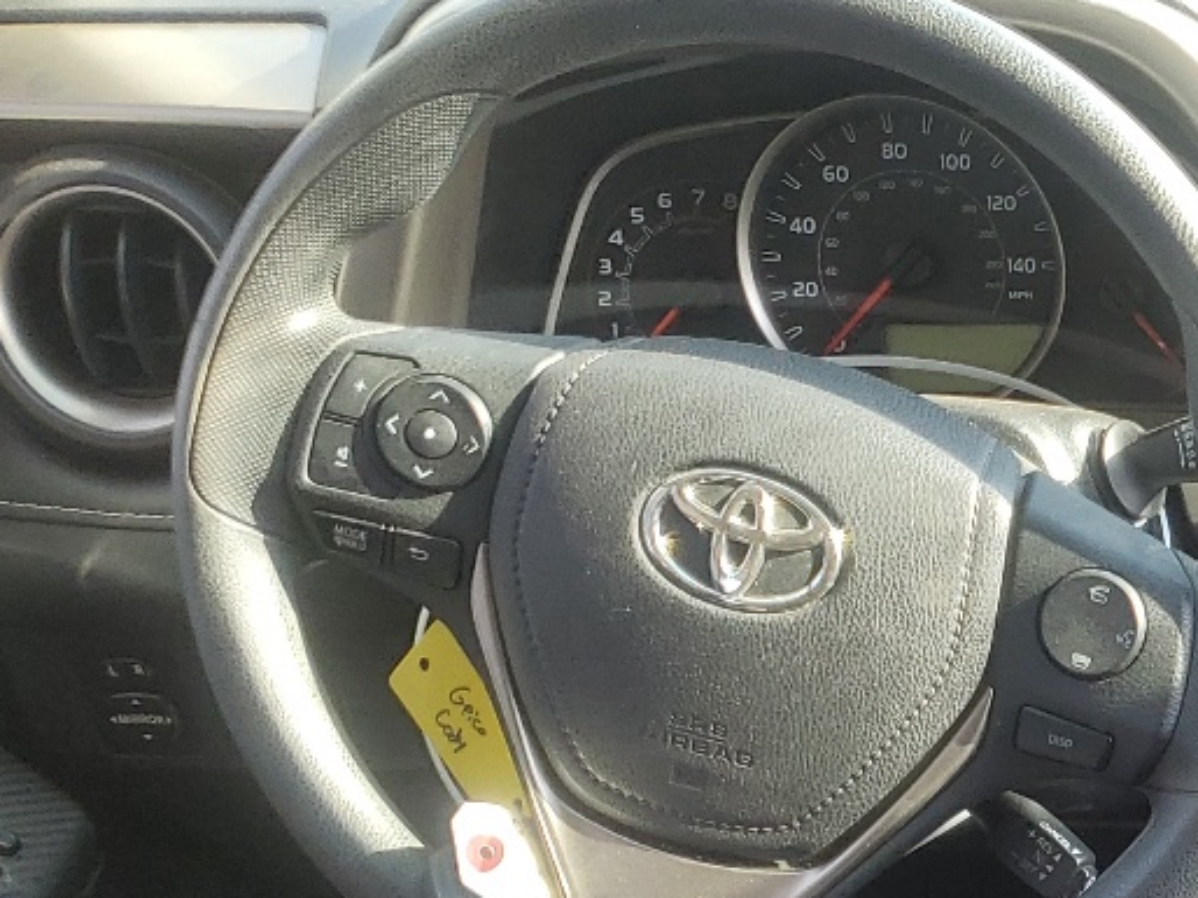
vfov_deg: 17.3
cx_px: 1699
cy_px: 1092
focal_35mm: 81
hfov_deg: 21.1
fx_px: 2802
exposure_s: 1/127
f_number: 1.5
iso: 50
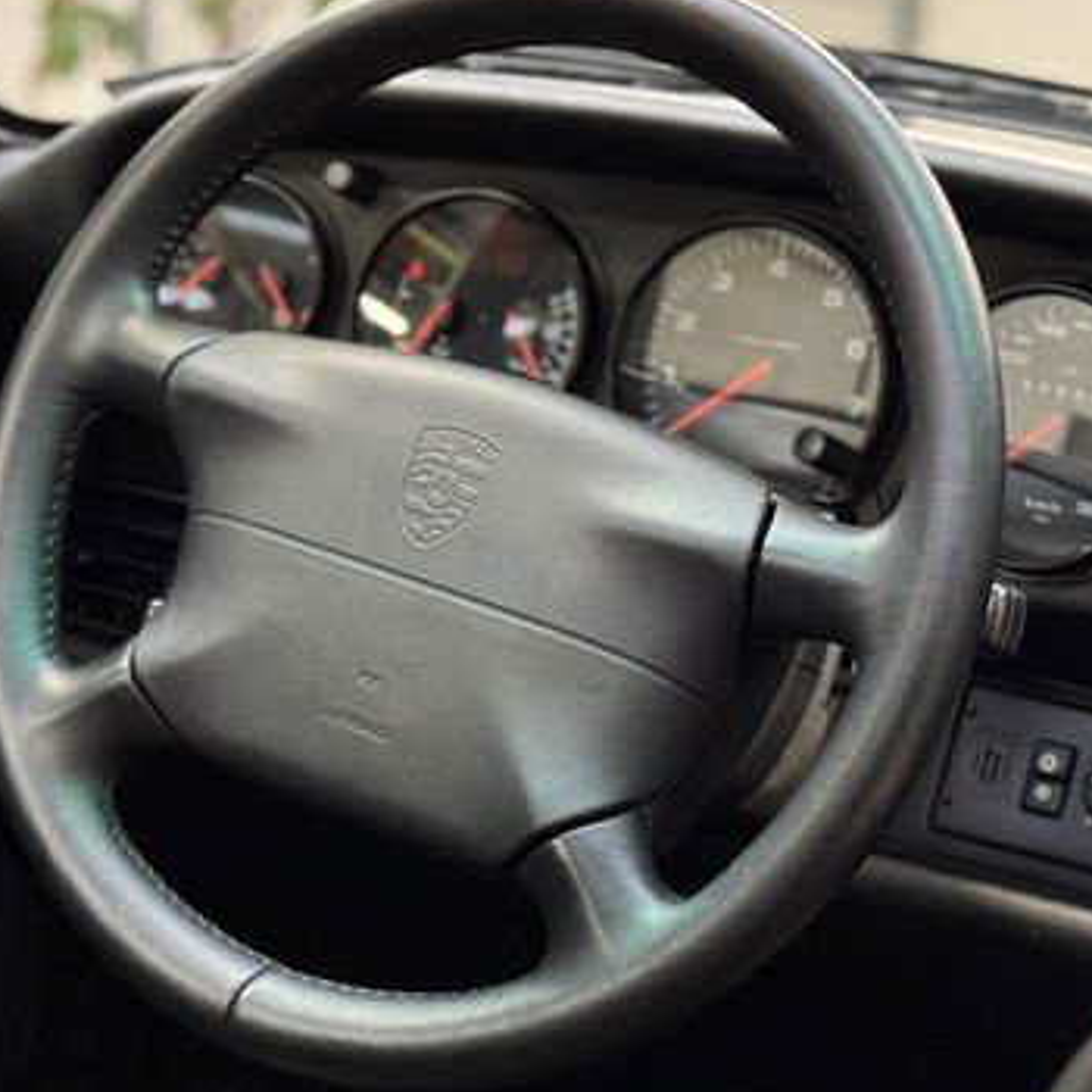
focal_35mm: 93
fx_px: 3319
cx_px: 527
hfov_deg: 18.7
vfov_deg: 18.6
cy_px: 381
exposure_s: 1/33
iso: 320
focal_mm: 6.76
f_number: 1.78
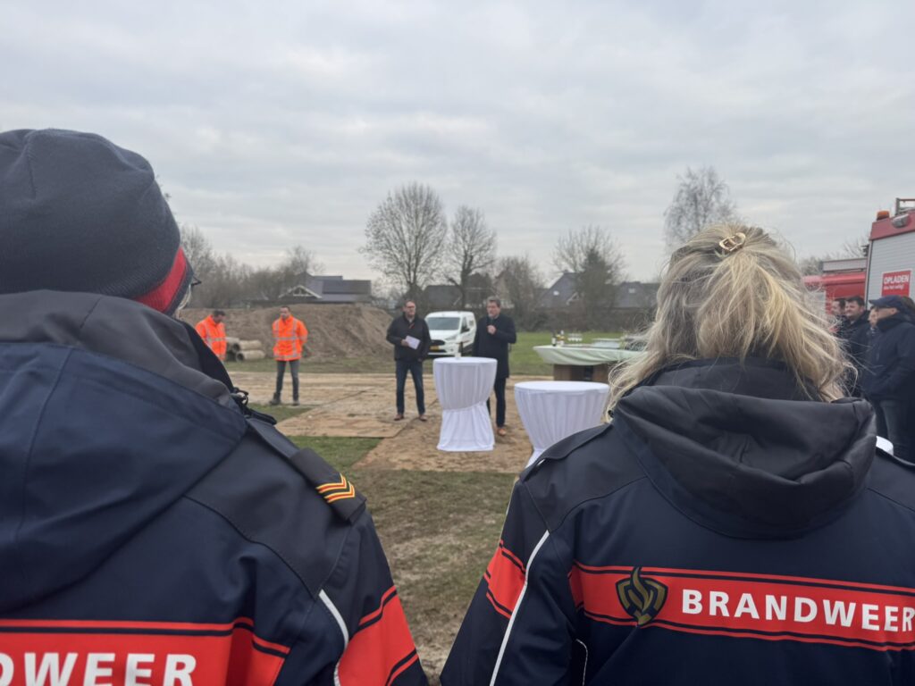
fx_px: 634
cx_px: 458
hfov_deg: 71.6
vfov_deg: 56.8
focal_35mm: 24
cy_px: 343
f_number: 1.78
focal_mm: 6.76
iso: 80
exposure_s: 1/822
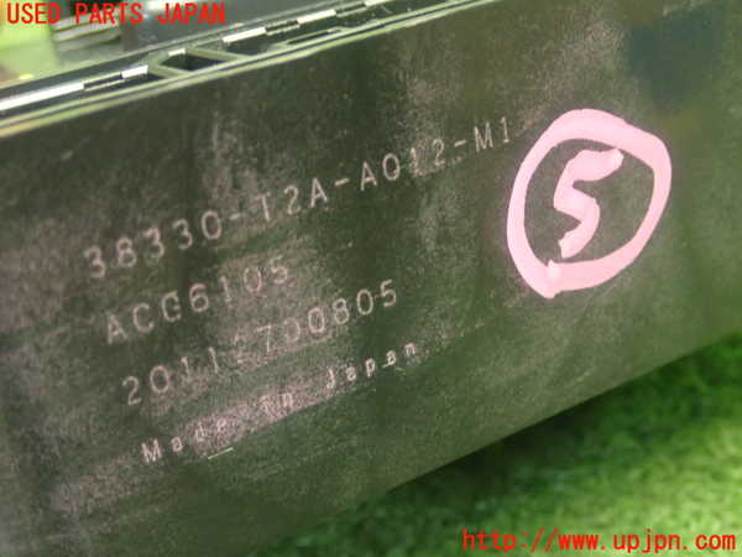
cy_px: 278
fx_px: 1157
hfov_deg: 35.5
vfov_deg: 27.0
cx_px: 371
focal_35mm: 54
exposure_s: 1/15
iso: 800
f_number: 3.3
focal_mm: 9.65
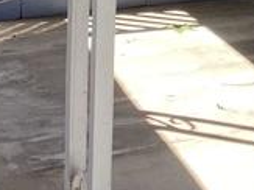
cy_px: -181
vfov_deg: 11.1
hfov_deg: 15.0
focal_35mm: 122
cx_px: 377
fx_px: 895
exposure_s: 1/120
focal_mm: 3.3
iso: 25
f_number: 2.4
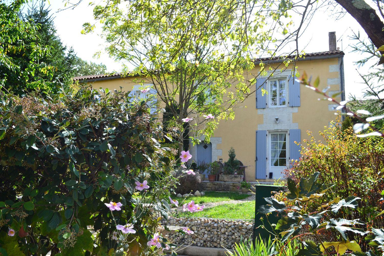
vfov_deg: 43.6
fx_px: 320
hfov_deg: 61.9
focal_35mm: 30
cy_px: 128
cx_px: 192
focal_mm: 20
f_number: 10
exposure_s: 1/200
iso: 400
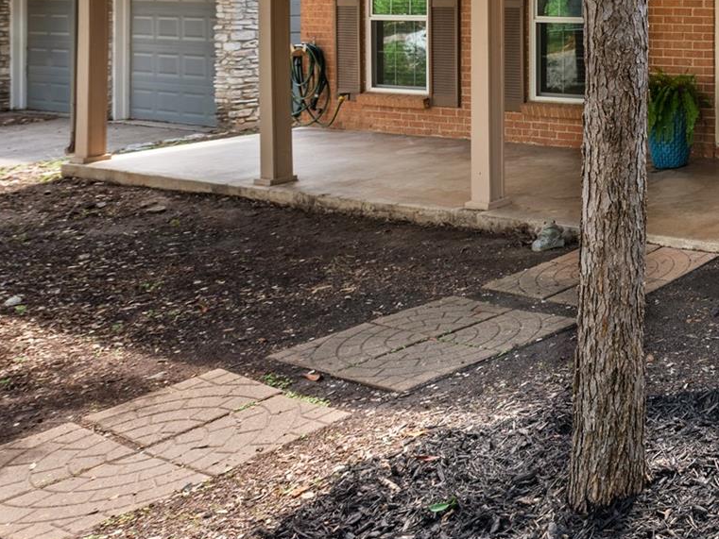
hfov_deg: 31.9
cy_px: -14
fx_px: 914
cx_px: 950
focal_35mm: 44
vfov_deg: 30.3
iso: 400
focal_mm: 17
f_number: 8
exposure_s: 1/60
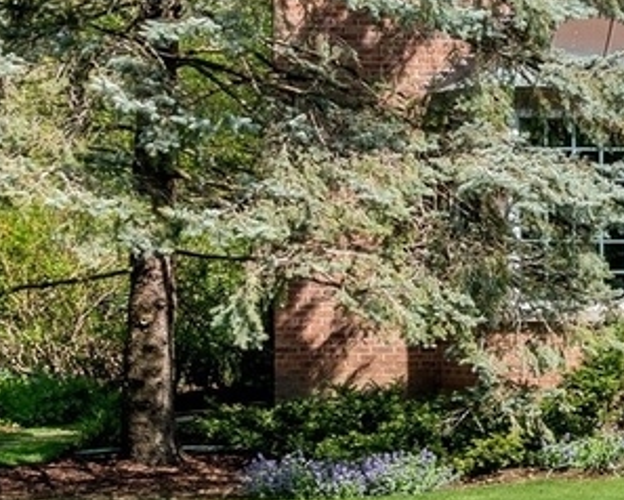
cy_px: 48
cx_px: 1387
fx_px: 1700
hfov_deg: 15.0
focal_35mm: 92
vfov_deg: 16.5
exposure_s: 1/80
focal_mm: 12
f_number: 8
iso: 100
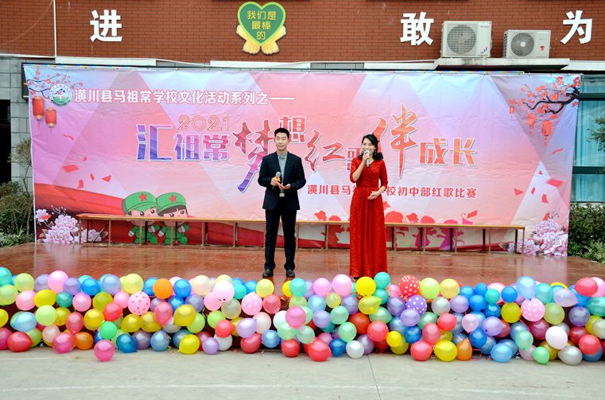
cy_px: 205
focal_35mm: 41
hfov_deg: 47.5
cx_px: 305
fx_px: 687
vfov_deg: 32.4
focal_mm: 26
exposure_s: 1/160
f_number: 6.3
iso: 200
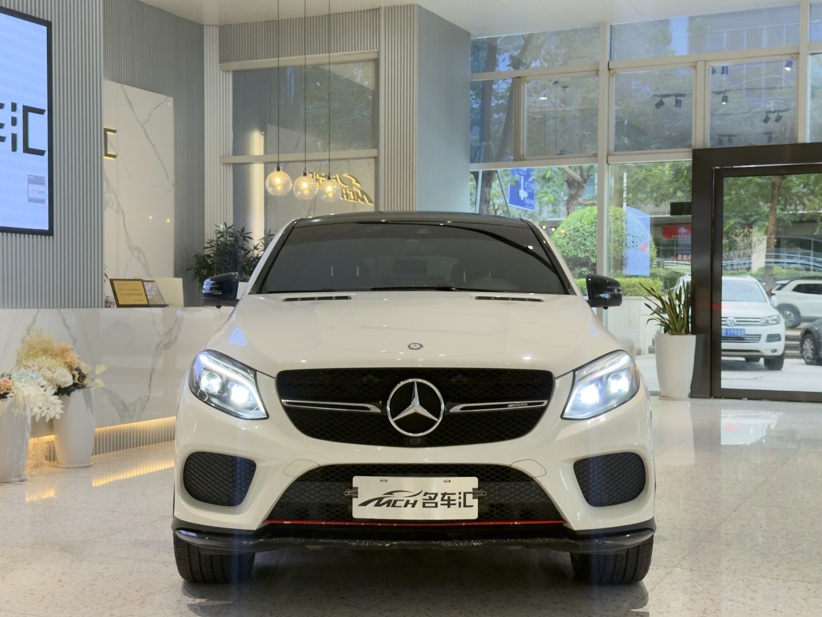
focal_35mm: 48
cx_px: 411
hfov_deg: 39.7
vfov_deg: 30.3
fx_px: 1140
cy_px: 308
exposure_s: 1/100
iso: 80
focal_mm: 6.76
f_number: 1.78
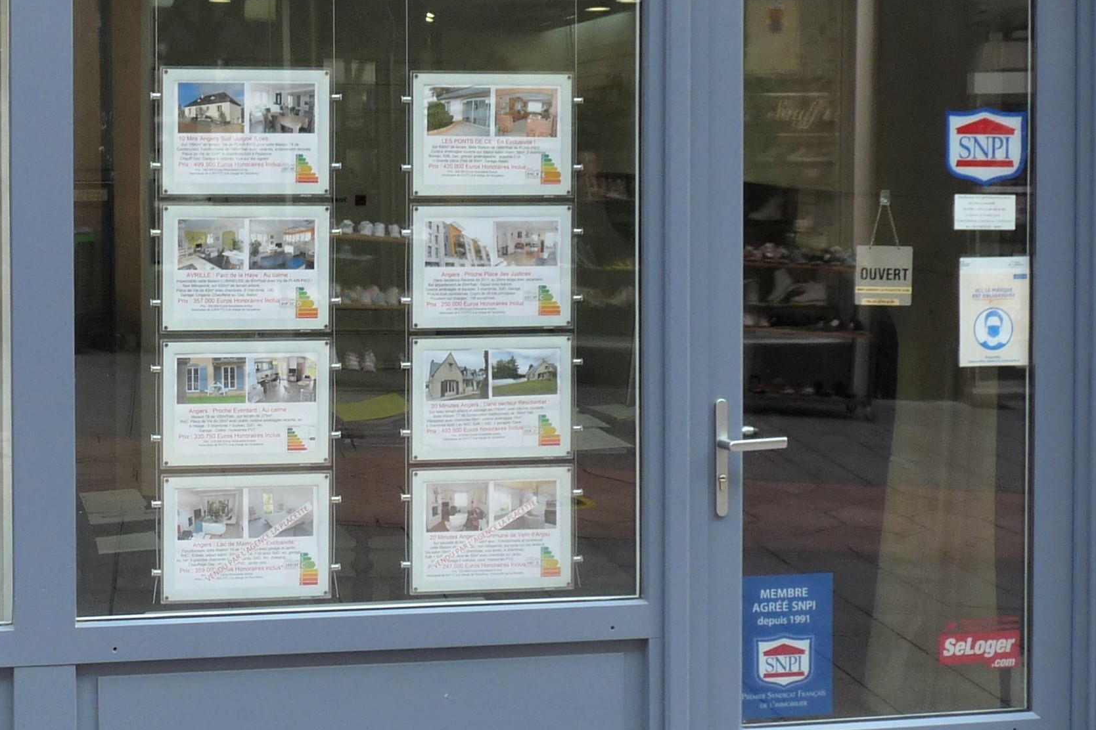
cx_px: 256
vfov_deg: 23.9
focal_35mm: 56
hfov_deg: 34.8
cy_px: 163
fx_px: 1705
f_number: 3.6
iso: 100
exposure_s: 1/125
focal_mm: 4.8
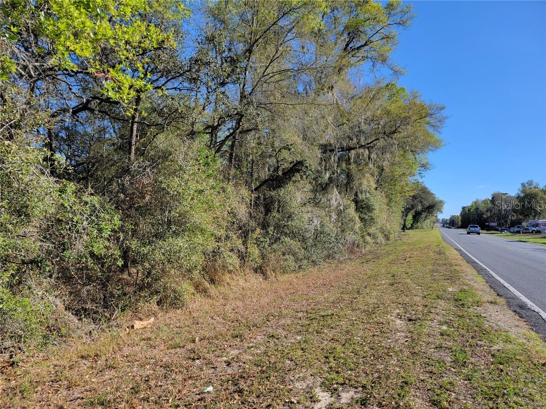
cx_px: 273
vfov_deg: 56.8
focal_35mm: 24
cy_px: 204
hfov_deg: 71.6
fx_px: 379
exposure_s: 1/604
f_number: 1.8
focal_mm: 6.7
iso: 16
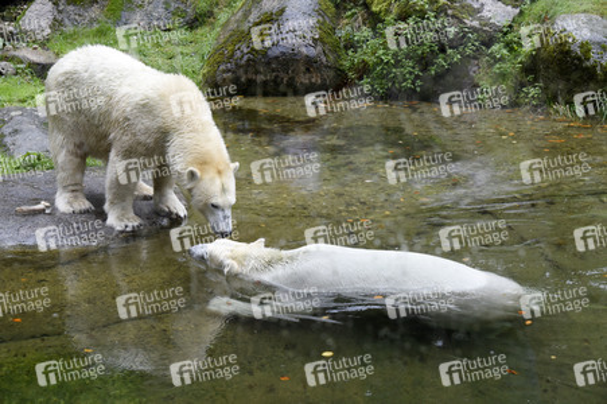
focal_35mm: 62
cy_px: 202
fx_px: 1045
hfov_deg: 32.4
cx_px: 304
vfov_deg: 21.9
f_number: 6.3
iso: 2000
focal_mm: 62
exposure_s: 1/160
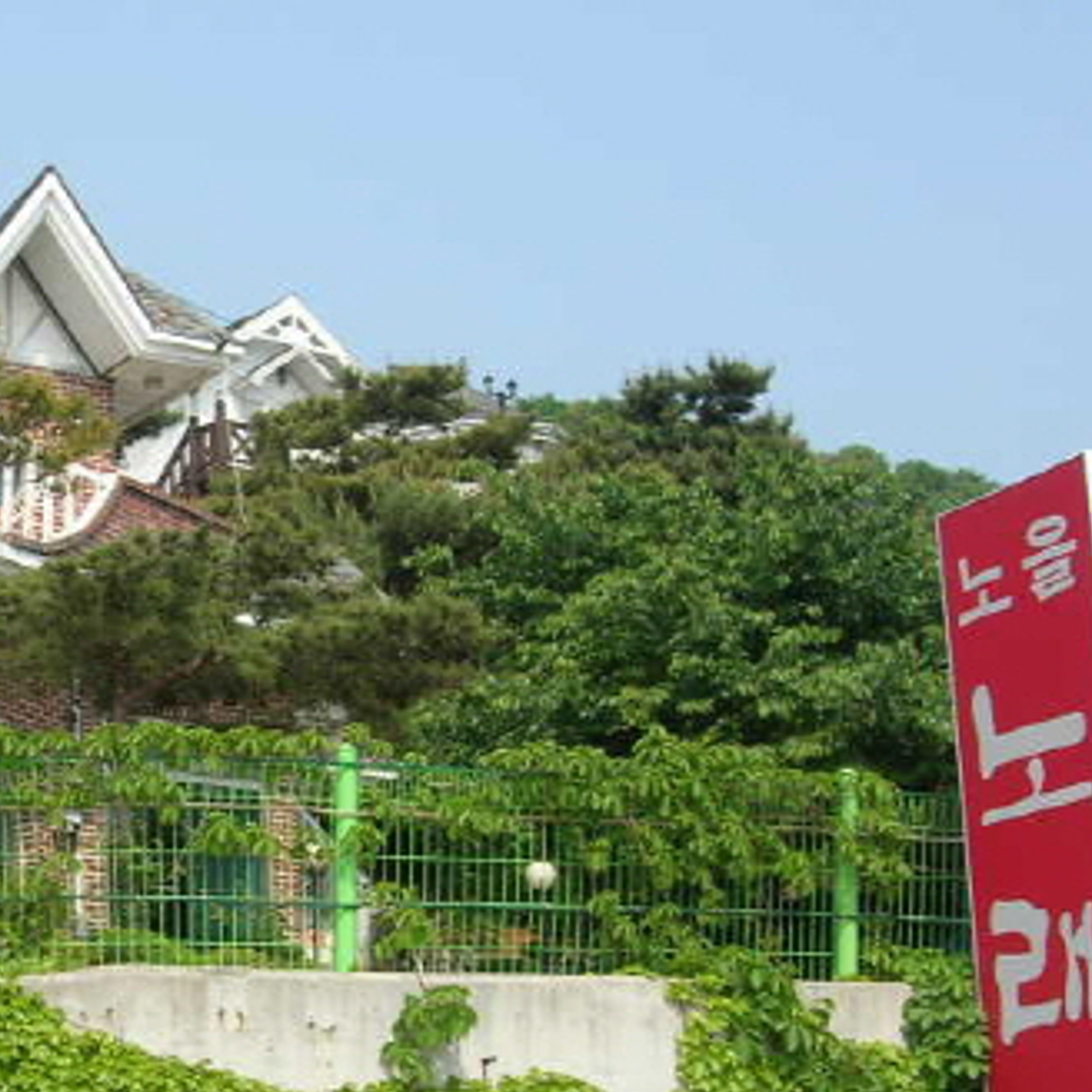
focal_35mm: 82
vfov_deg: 20.9
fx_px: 2927
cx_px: -123
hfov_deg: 20.1
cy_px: 866
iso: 64
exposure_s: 1/443
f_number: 4.8
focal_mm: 7.8
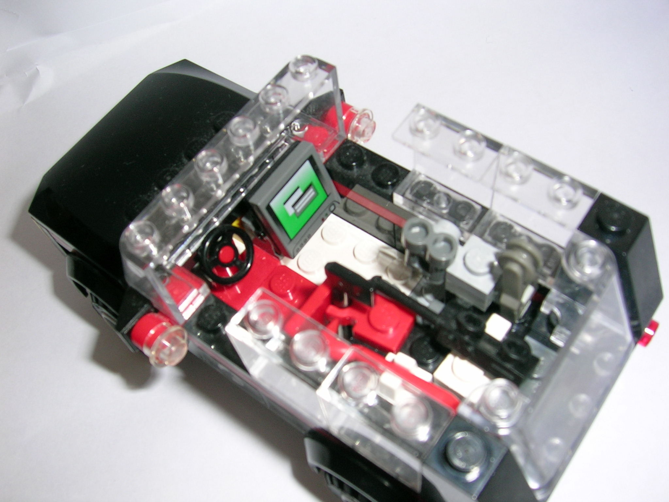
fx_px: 676
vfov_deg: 40.7
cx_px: 334
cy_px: 251
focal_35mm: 35
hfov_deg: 52.6
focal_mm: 5.4
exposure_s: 1/60.1
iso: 50
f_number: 4.8
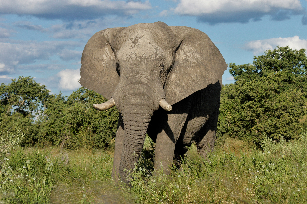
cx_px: 154
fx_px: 959
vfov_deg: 12.2
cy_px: 102
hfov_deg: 18.2
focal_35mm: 112
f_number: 11
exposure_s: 1/640
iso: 400
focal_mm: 75
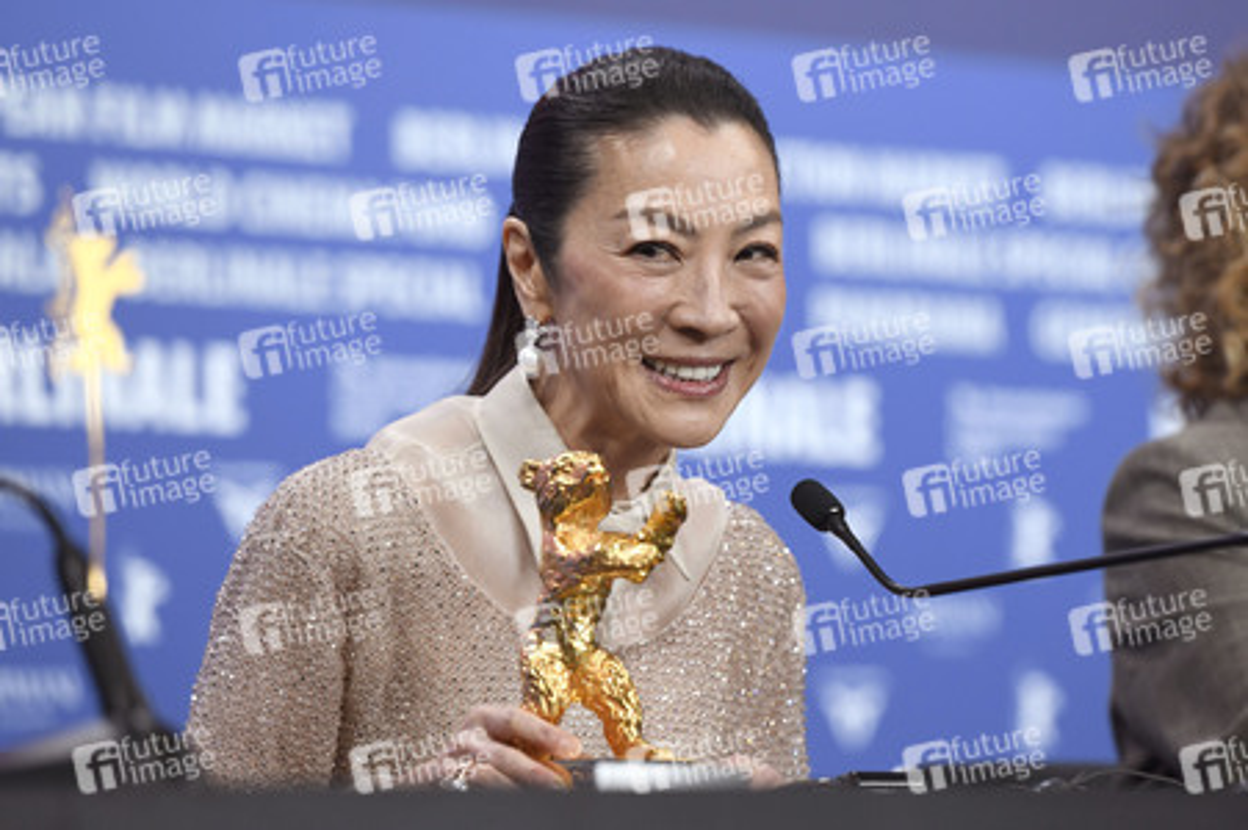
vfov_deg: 7.8
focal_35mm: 175
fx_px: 6062
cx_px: 624
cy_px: 415
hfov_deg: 11.8
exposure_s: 1/250
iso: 1000
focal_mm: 175
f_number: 3.5
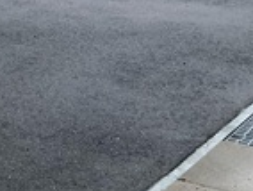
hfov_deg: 15.3
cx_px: -11
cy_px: -175
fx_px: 922
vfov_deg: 10.9
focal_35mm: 126
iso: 20
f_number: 1.8
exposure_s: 1/1372
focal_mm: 3.99
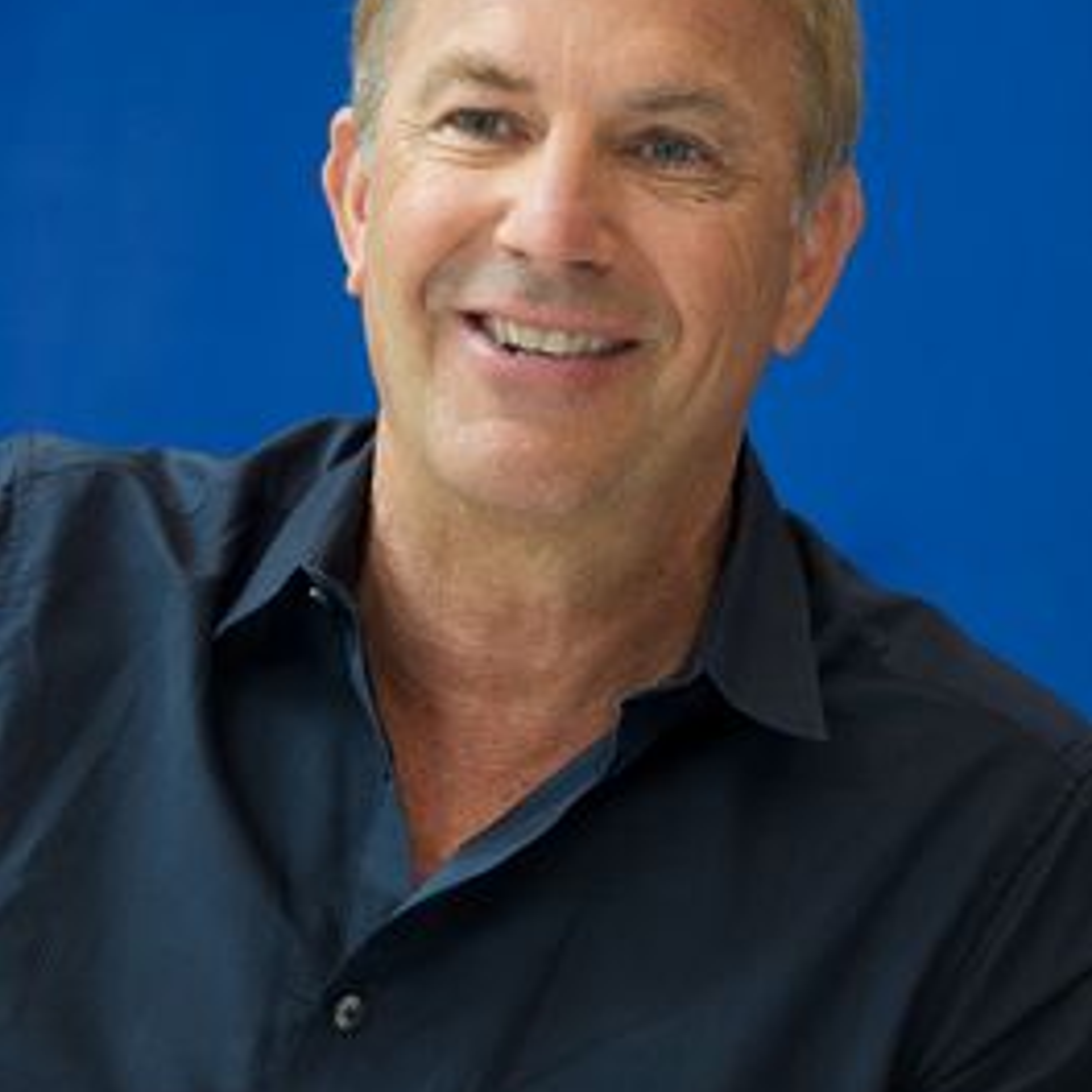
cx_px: 546
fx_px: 6888
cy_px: 509
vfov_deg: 9.1
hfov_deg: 9.1
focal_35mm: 193
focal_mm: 150
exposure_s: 1/60
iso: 800
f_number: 5.6
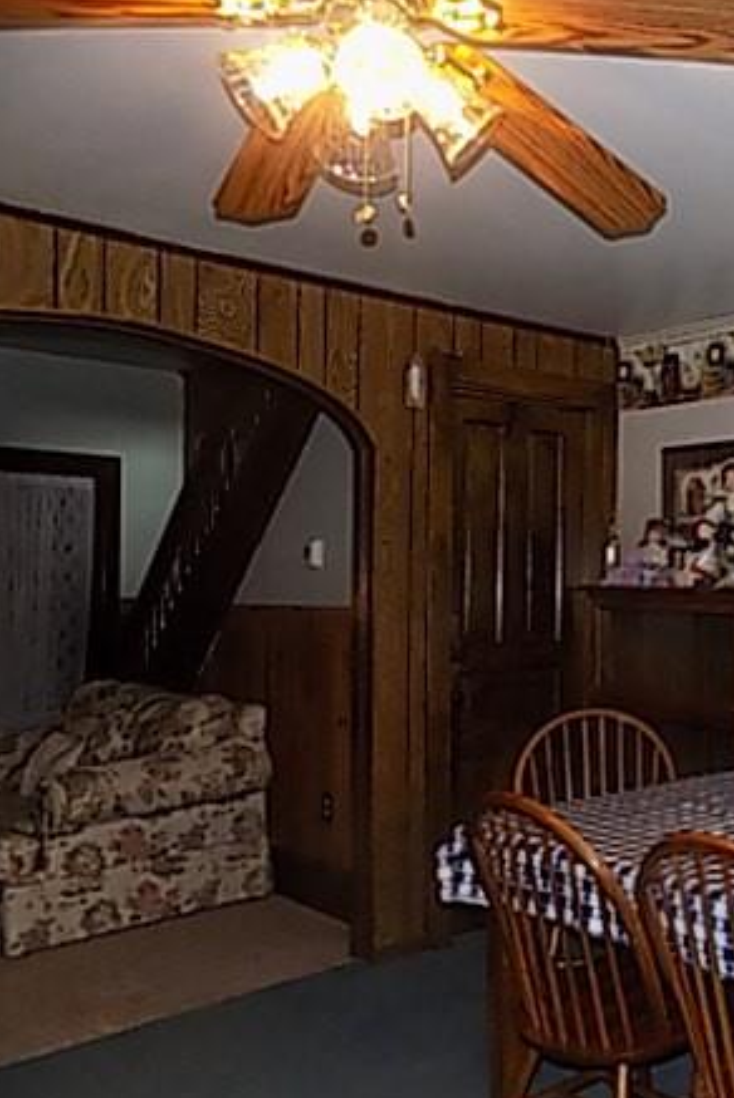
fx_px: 1069
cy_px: 590
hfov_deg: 33.6
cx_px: 784
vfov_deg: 54.3
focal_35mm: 35
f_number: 3.1
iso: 200
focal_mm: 4
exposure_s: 1/30
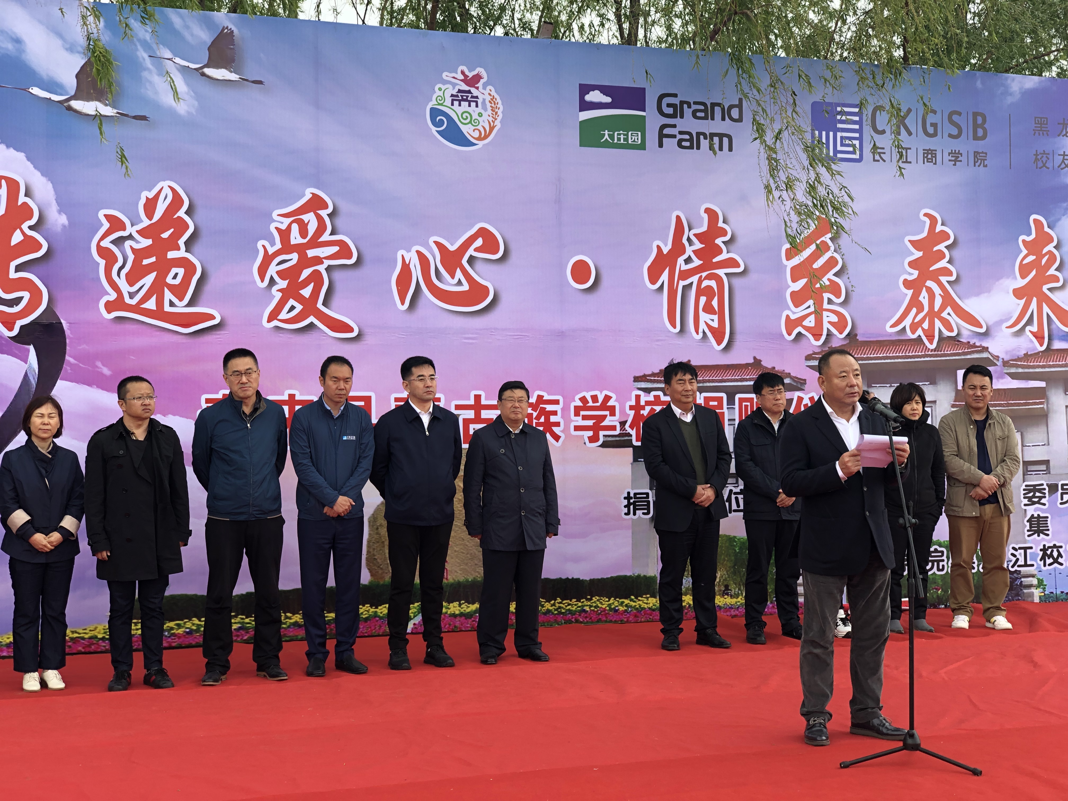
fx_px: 1604
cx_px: 534
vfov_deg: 28.0
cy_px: 400
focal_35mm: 52
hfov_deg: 36.8
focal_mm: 6
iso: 16
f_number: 2.4
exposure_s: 1/143
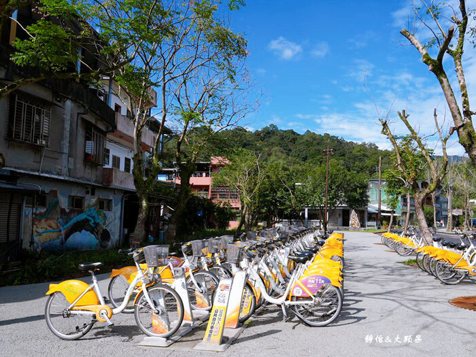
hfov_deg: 62.9
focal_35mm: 28
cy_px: 186
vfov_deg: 49.7
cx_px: 283
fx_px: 385
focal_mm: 24
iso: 160
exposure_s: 1/500
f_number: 8
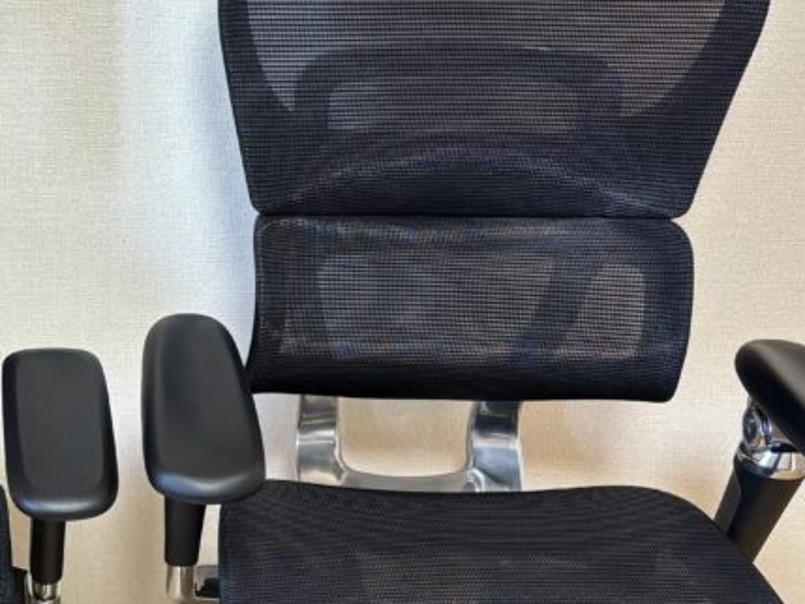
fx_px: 1442
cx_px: 88
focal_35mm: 62
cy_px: 279
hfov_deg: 29.9
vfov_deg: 23.7
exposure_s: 1/61
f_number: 1.6
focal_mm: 5.96
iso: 125
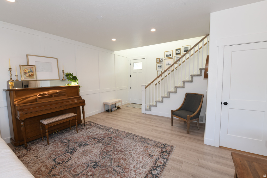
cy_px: 89
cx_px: 134
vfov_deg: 77.3
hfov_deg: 100.4
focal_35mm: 15
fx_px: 111
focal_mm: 15
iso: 200
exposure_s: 1/8
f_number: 10
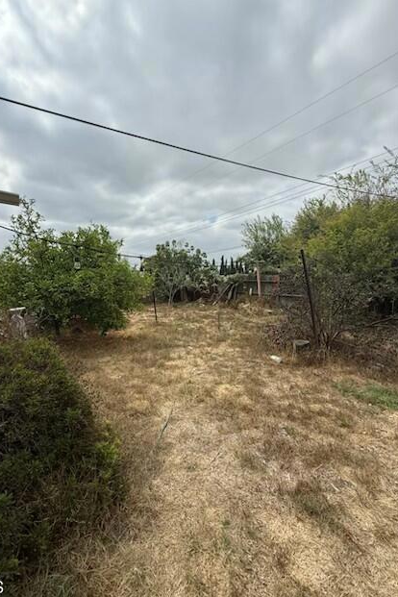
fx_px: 249
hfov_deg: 76.9
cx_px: 172
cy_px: 307
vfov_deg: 100.4
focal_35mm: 15
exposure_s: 1/2410
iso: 50
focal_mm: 2.22
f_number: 2.2
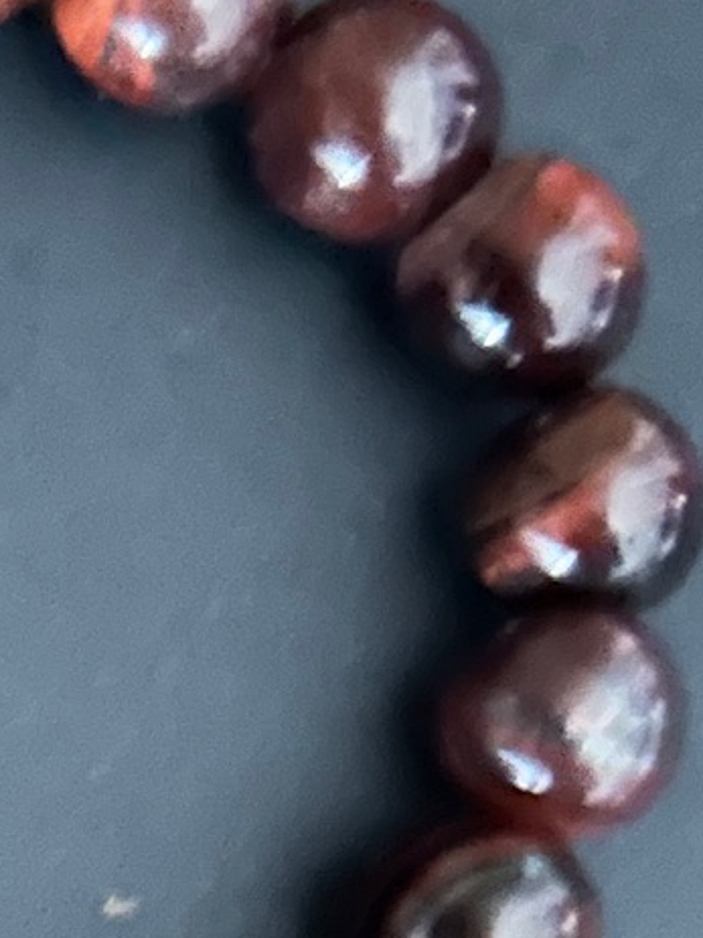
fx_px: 3115
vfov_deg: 16.7
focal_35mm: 115
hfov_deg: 12.3
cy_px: 950
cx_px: -306
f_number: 1.5
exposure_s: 1/2
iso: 1000
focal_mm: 5.7
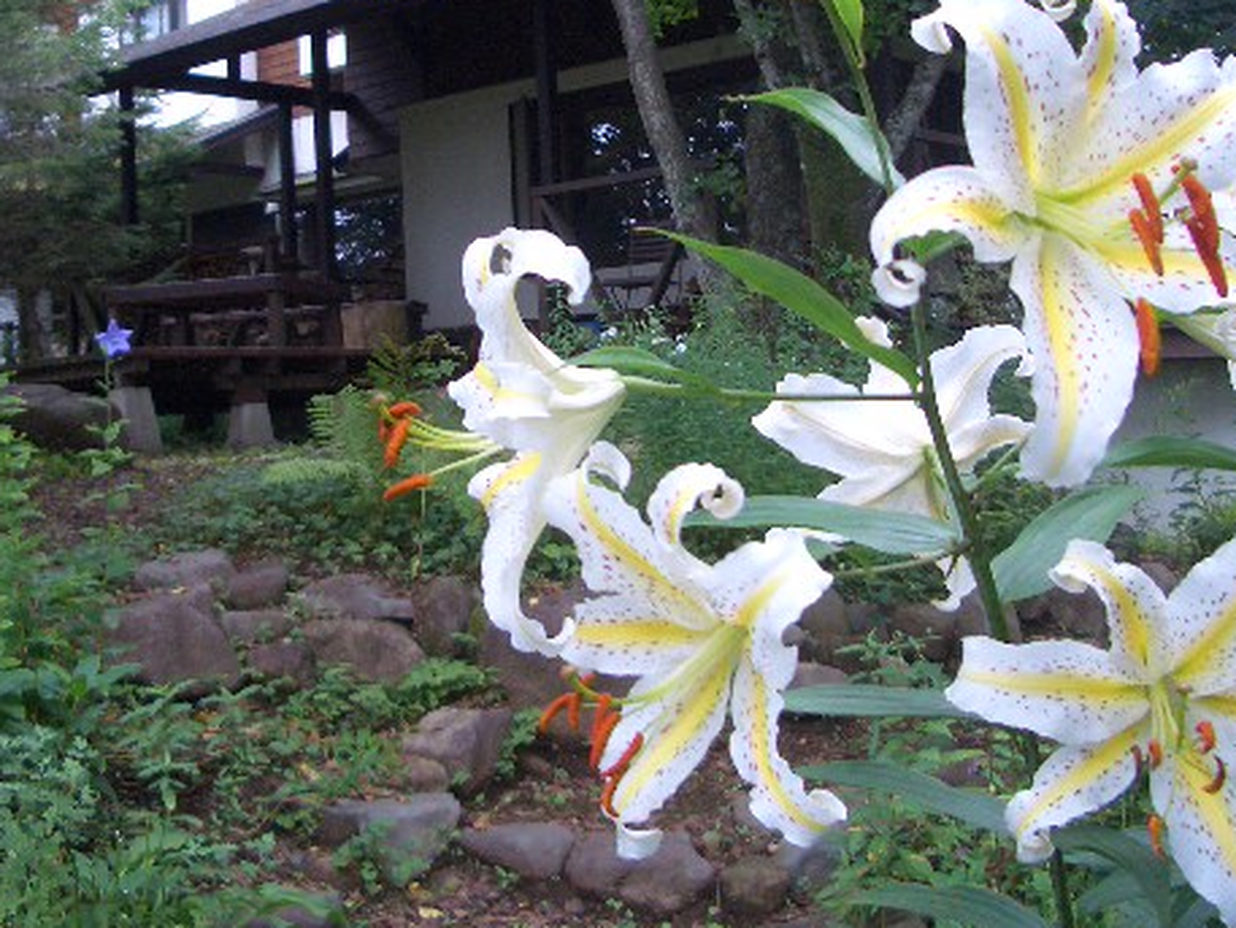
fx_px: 1750
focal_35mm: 49
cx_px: 627
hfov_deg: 38.9
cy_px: 284
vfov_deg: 29.4
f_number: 2.6
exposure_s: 1/50
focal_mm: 5.8
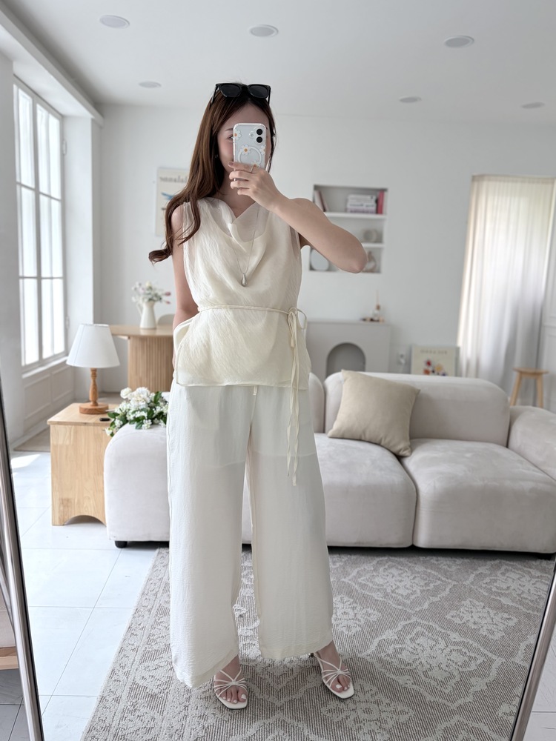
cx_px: 278
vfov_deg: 67.3
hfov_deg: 53.1
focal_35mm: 26
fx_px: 557
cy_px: 370
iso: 50
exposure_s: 1/167
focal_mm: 5.96
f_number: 1.6
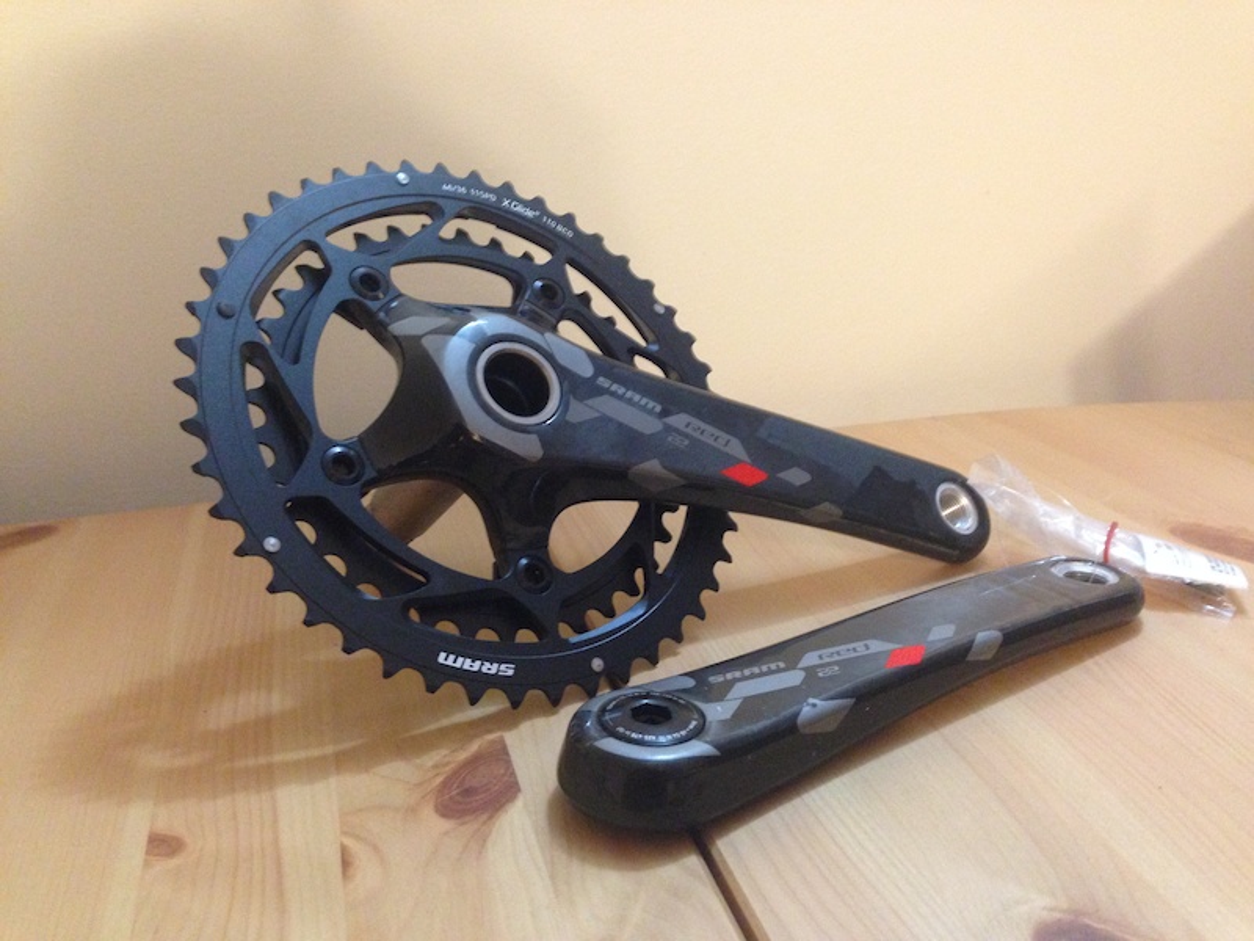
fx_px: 1195
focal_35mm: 33
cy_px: 470
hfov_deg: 55.4
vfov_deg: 42.9
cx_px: 627
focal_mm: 4.12
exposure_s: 1/15
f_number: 2.4
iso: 400
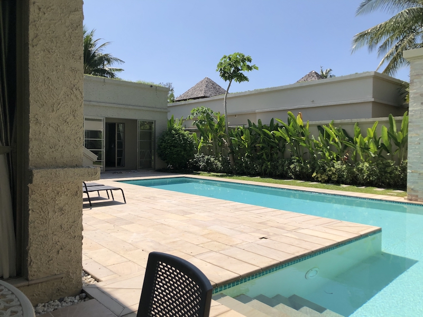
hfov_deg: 63.4
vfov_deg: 49.7
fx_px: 342
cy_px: 158
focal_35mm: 28
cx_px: 212
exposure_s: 1/2825
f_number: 1.8
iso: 20
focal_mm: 4
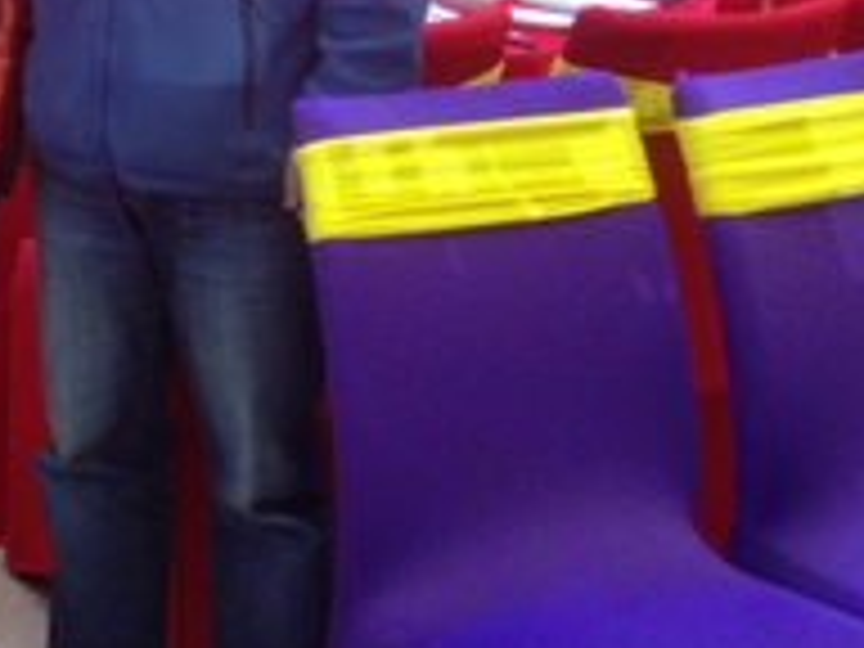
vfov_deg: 16.3
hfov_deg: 20.9
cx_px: -234
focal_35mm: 86
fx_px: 2147
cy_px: -178
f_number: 2.4
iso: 200
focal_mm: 4.12
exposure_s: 1/20
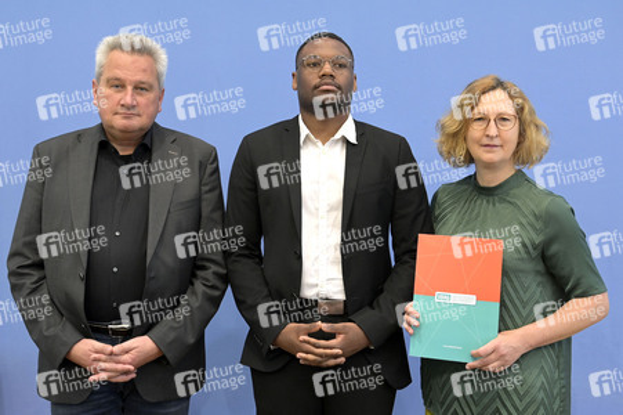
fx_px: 657
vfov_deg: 35.0
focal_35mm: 38
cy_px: 208
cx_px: 312
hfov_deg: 50.7
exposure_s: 1/320
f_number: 5
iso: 3200
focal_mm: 38
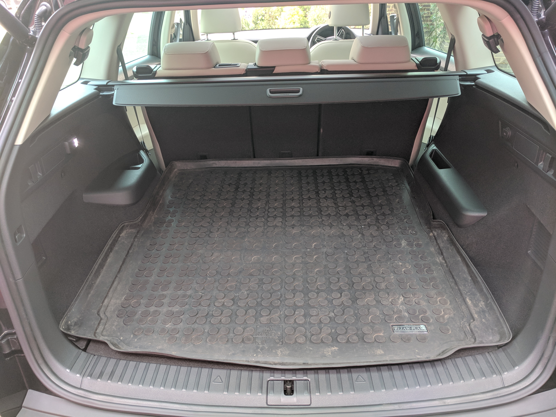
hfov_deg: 67.3
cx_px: 278
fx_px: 418
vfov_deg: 53.1
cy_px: 208
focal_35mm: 26
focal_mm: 4.67
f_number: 2
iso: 201
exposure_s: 1/50
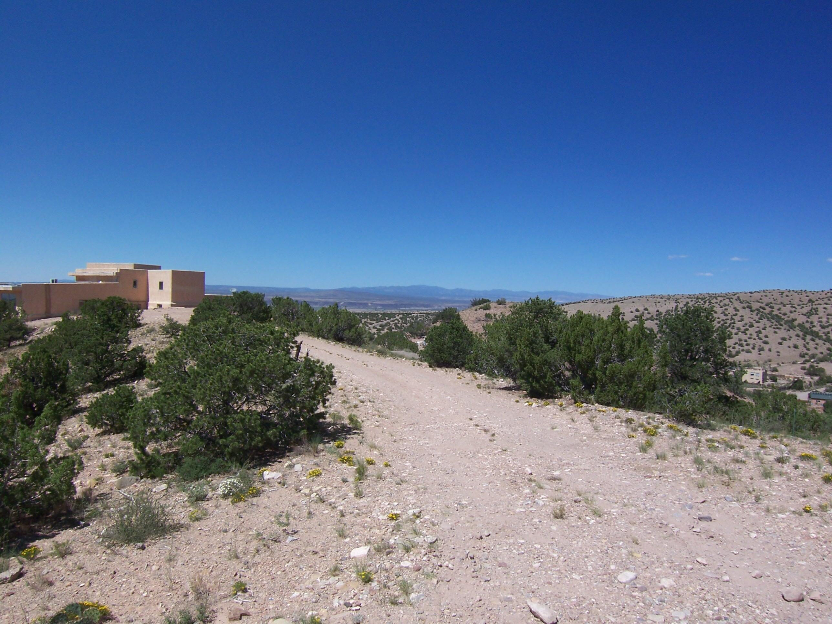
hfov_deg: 73.9
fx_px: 553
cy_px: 312
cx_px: 416
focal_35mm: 23
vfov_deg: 58.9
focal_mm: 3.8
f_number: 5.6
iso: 64
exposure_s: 1/500
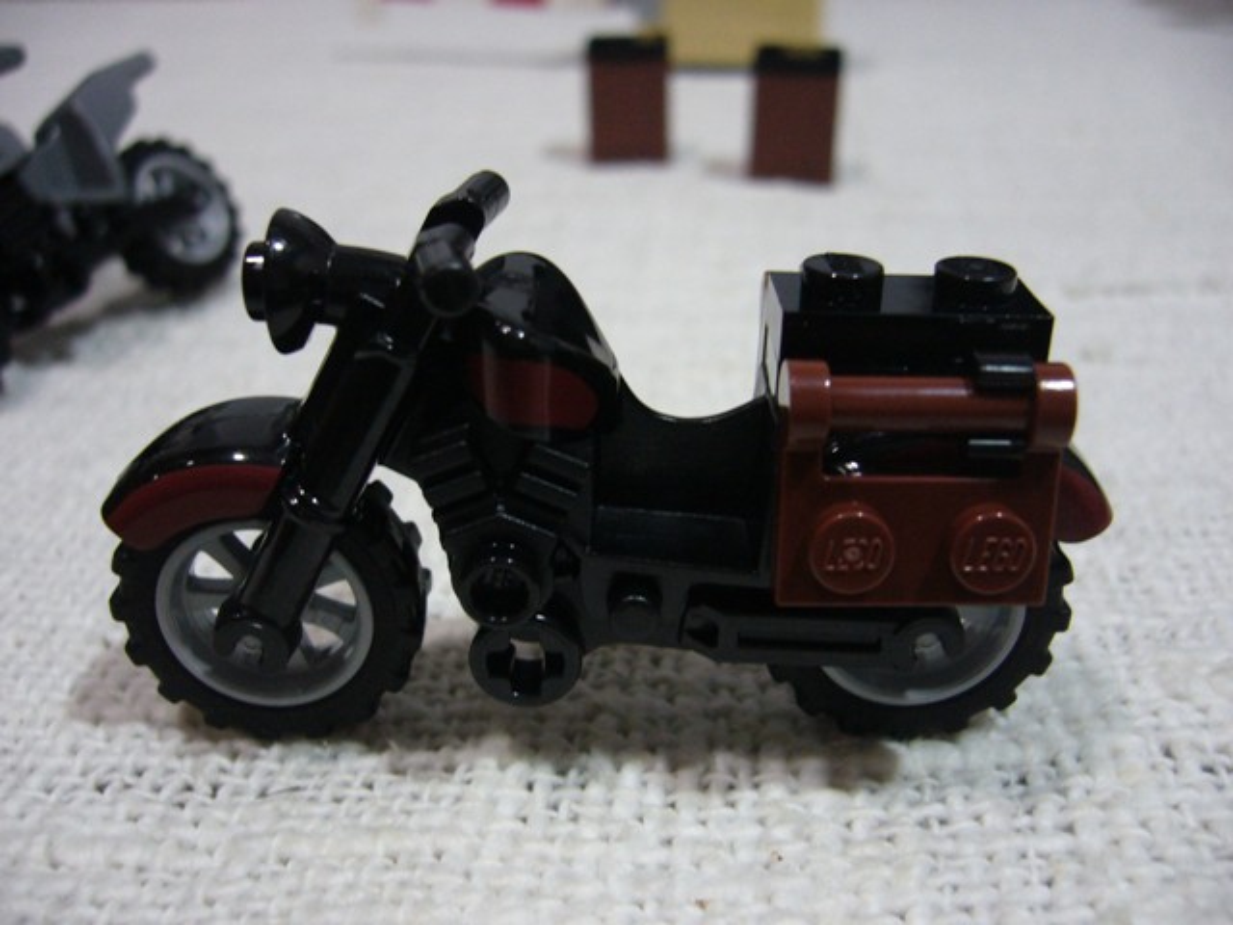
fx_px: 1247
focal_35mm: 35
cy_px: 462
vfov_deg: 40.7
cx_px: 616
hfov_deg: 52.6
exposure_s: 1/8
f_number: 2.8
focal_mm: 5.8
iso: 200
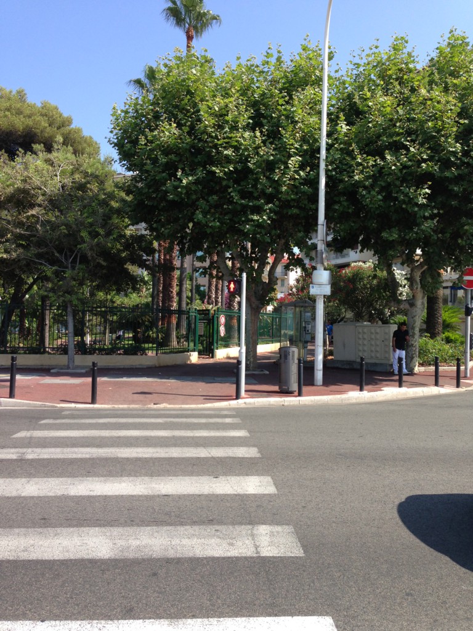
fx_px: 601
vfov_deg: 55.4
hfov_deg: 42.9
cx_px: 236
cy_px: 316
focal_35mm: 33
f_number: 2.4
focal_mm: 4.13
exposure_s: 1/723
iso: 50
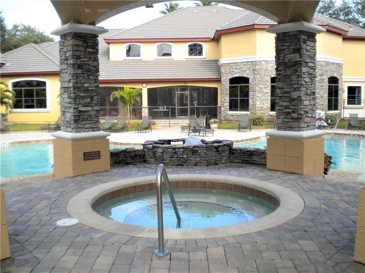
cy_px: 136
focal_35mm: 35
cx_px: 182
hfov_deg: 52.6
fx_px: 369
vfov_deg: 40.7
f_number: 4.6
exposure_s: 1/188
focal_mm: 6.3
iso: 113
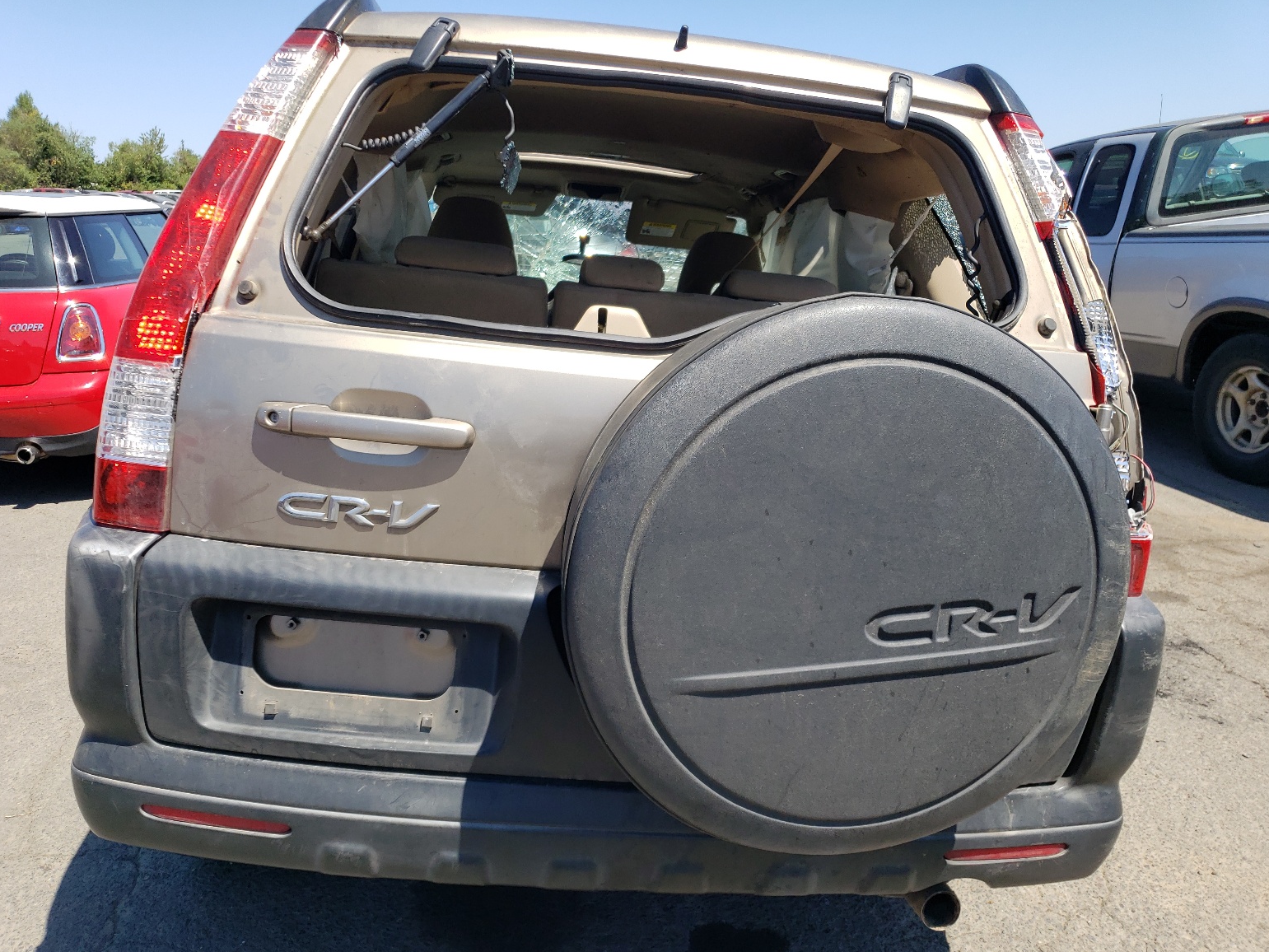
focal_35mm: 27
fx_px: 990
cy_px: 492
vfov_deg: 51.4
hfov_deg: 65.3
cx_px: 628
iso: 50
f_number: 1.5
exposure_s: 1/2000
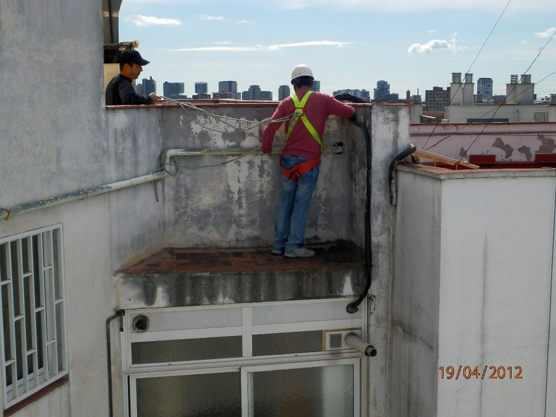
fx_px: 916
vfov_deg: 25.7
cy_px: 208
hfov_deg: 33.8
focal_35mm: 57
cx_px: 278
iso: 80
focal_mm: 10.1
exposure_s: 1/800
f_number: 4.5
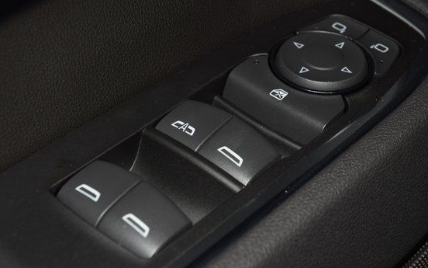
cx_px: 192
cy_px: 106
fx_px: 1446
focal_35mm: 124
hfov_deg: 16.8
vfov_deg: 10.6
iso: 100
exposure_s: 1/125
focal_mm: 70
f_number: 8
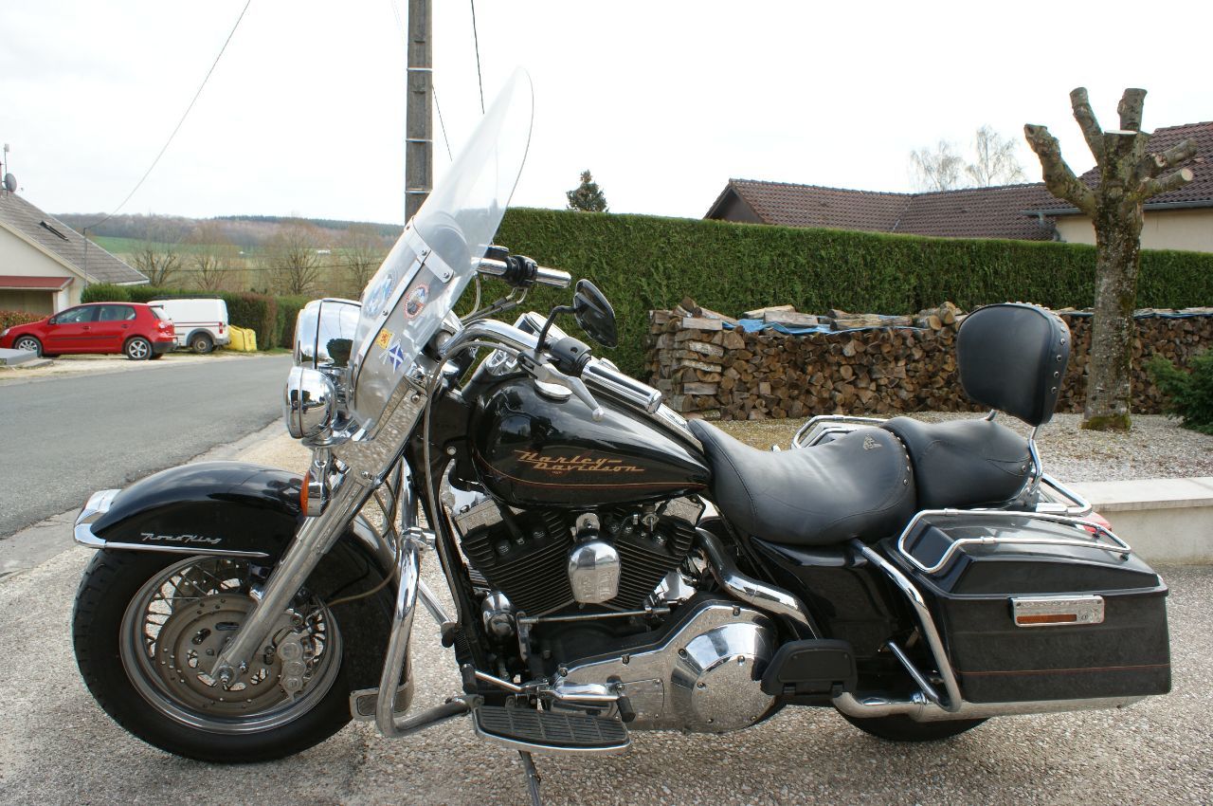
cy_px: 403
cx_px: 606
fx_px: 909
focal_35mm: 27
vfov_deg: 47.8
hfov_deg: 67.4
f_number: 9
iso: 100
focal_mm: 18
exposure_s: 1/80
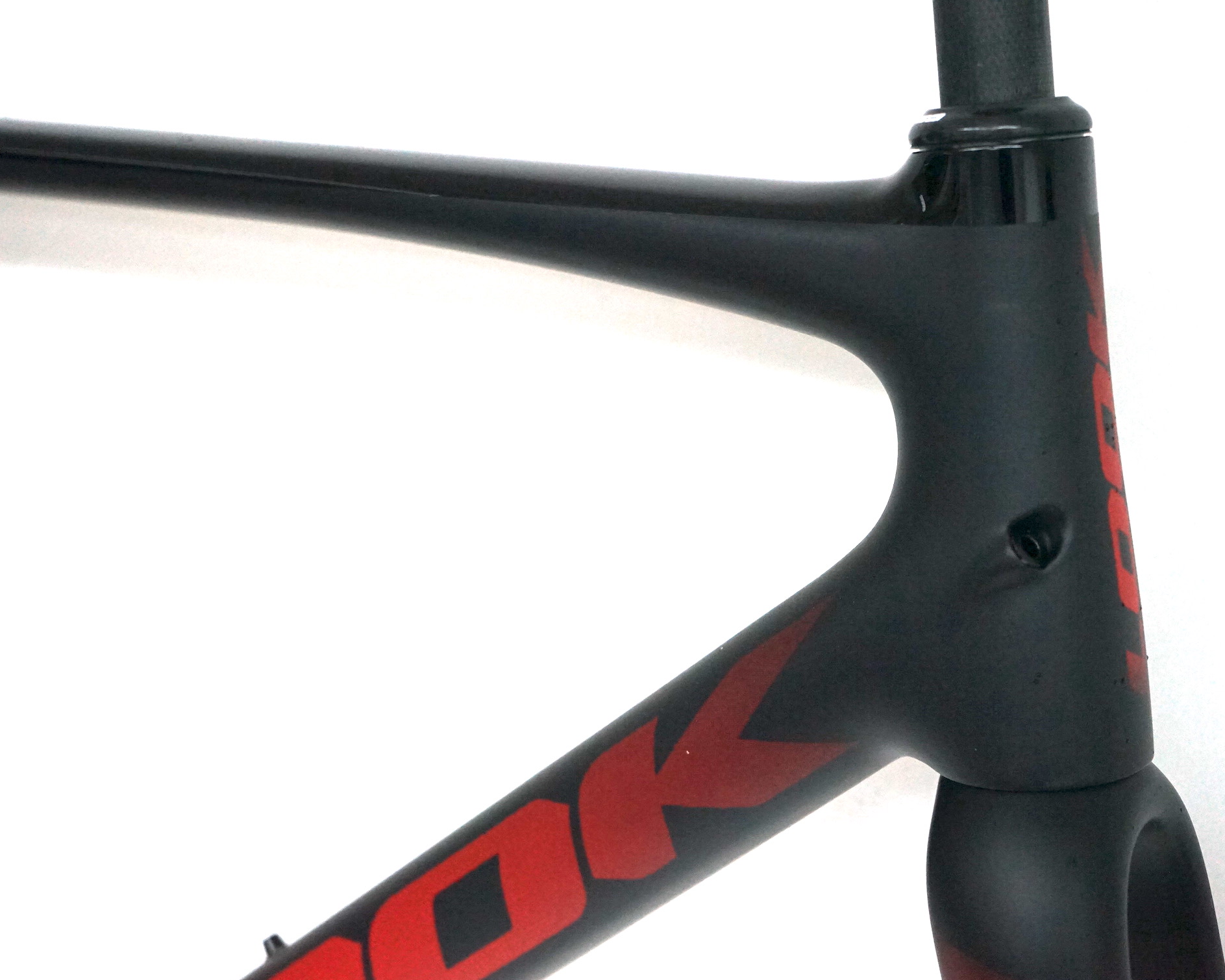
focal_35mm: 56
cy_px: 494
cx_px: 627
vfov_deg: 27.1
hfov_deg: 33.6
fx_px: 2031
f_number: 4.5
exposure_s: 1/160
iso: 3200
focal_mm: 49
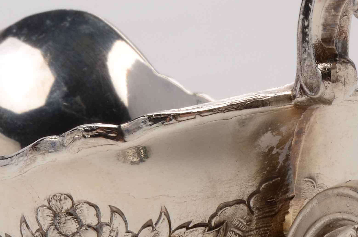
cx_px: 121
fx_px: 2263
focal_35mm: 228
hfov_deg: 9.0
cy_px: 220
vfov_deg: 6.0
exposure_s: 1/160
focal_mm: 48
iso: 100
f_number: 32
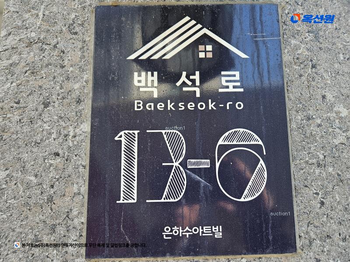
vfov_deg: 58.9
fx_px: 233
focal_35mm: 23
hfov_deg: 73.9
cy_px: 131
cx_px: 175
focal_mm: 5.4
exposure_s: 1/221
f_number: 1.8
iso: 40
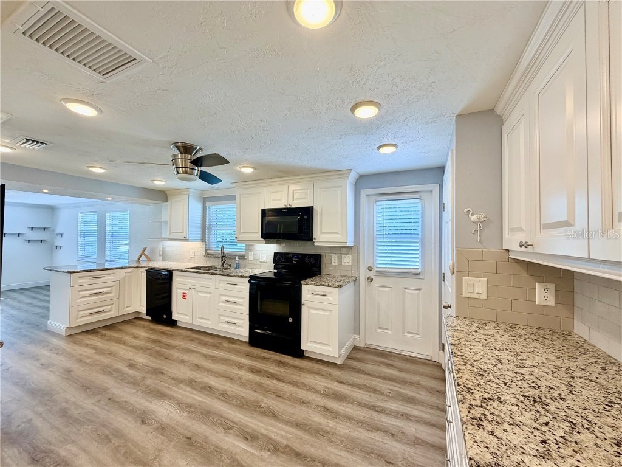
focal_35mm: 14
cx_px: 311
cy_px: 234
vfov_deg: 85.7
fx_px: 252
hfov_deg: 102.1
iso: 100
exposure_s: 1/120
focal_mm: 2.22
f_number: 2.2
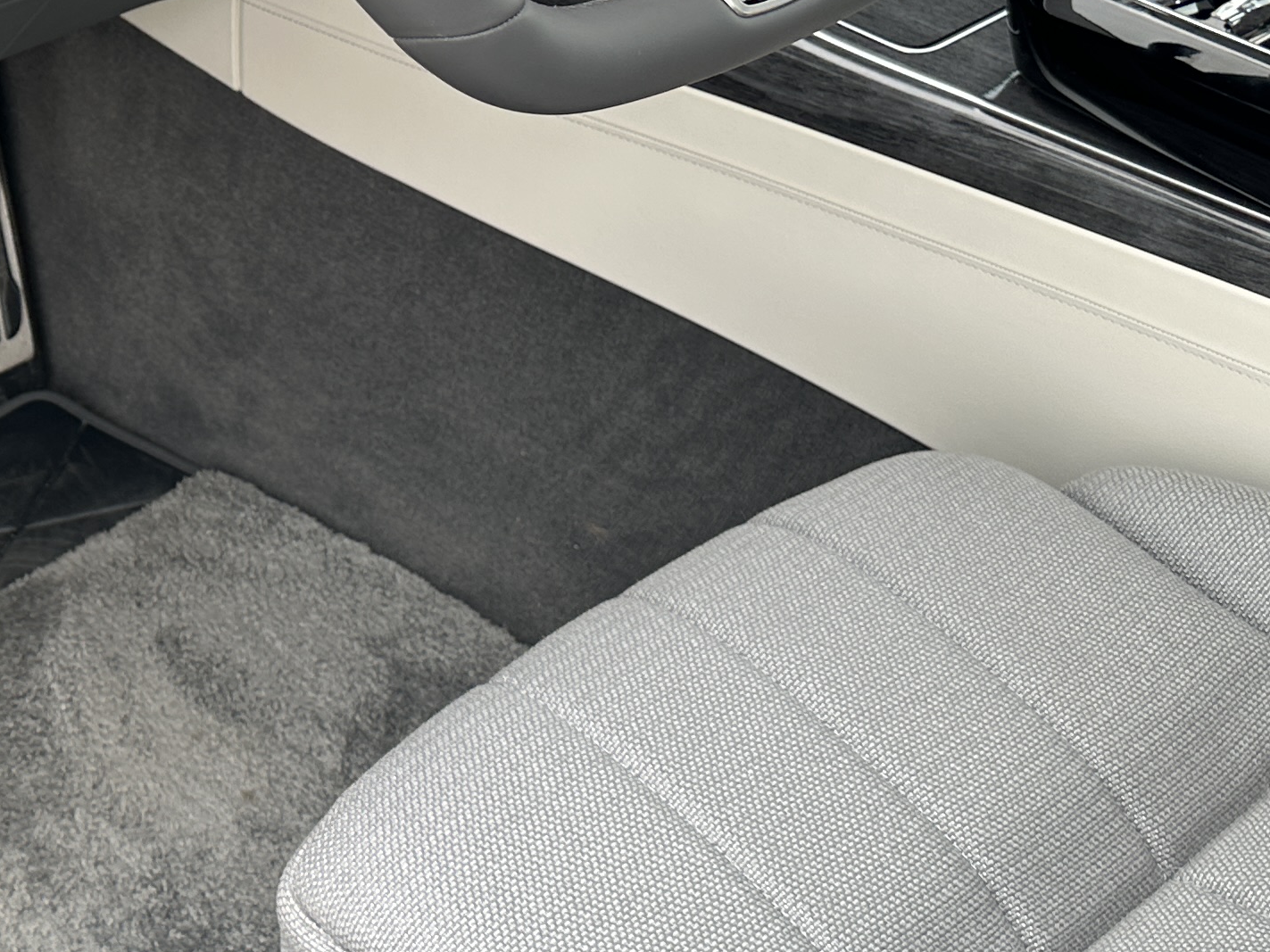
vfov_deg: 21.4
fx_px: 2495
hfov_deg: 27.0
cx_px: -1
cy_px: 198
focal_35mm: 68
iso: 80
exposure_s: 1/271
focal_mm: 6.86
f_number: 1.78
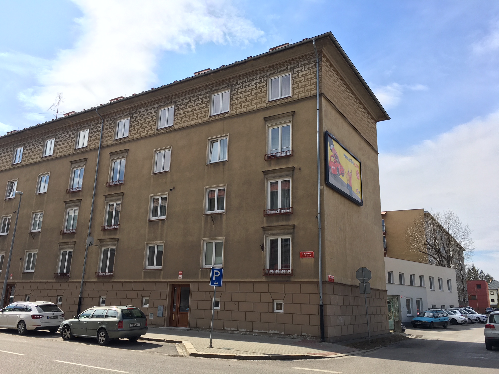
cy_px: 187
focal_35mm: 29
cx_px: 250
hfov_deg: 61.7
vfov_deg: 48.2
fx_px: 418
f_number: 2.2
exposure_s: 1/1099
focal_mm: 4.15
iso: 25
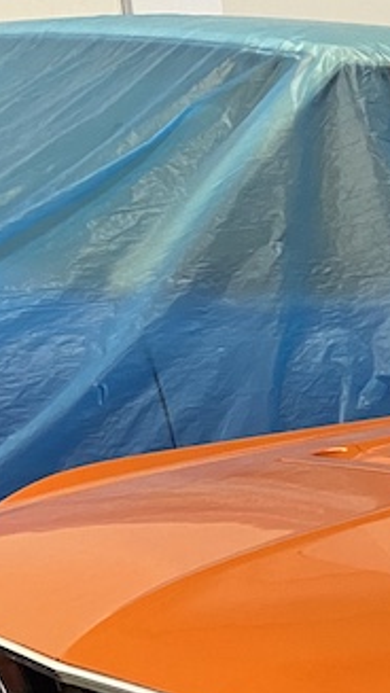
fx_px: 1911
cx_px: 1117
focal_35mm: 104
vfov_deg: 19.7
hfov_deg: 9.5
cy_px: 750
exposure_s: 1/50
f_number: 1.8
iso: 250
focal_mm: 4.25
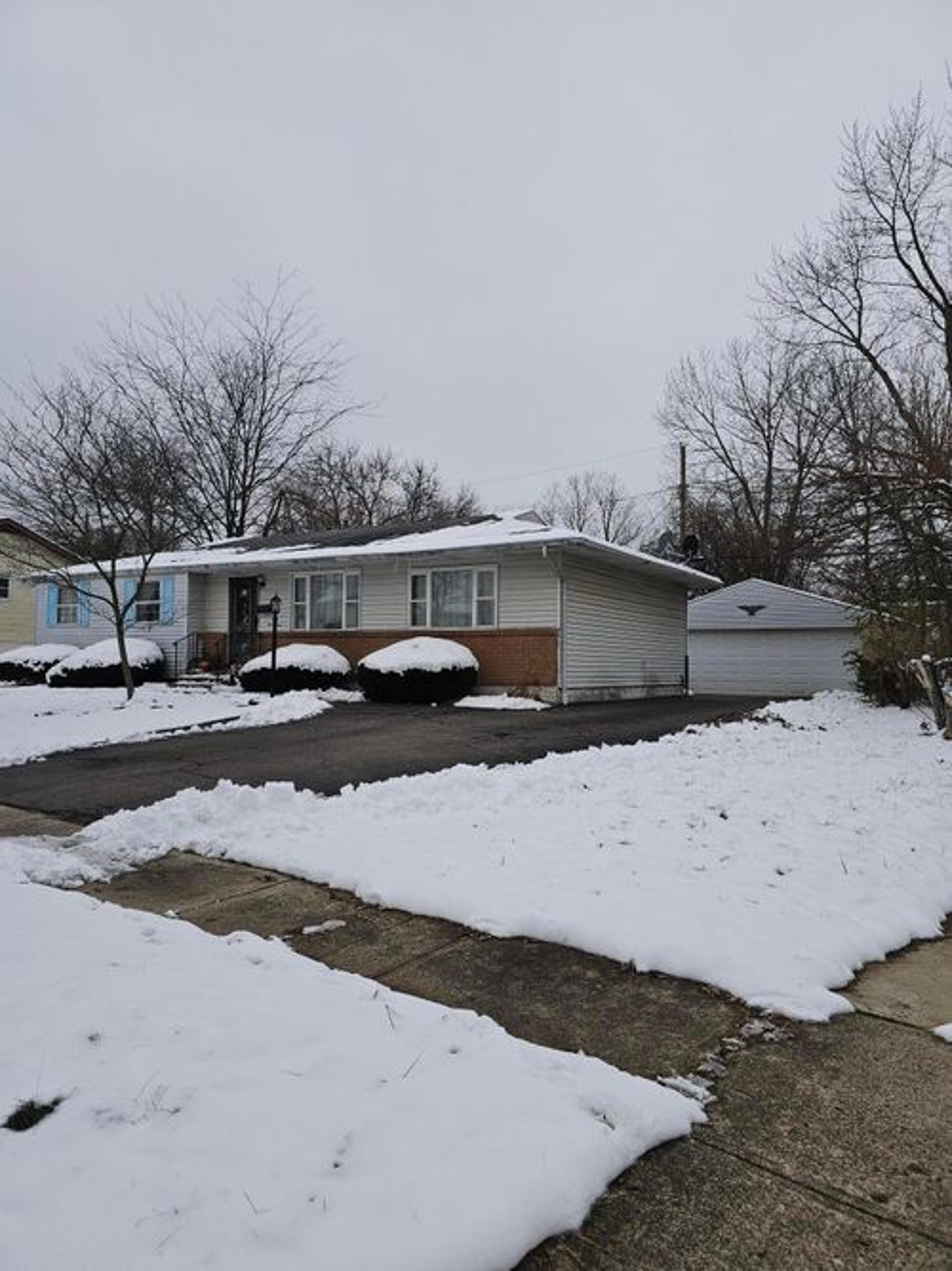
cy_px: 636
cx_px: 476
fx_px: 844
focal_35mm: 23
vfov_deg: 73.9
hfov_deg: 58.9
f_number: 1.7
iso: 10
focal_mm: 6.3
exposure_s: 1/239
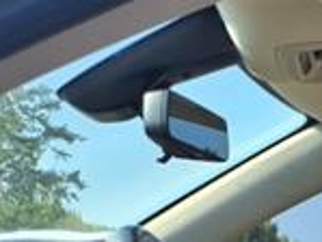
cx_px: 549
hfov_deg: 15.1
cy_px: 484
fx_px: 1080
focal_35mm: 116
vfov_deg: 11.5
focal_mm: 3.58
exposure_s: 1/714
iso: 40
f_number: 1.9
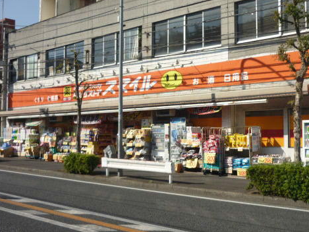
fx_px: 402
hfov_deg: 41.9
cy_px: 111
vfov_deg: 32.2
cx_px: 180
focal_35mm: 45
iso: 80
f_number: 8
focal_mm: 5.5
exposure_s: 1/200
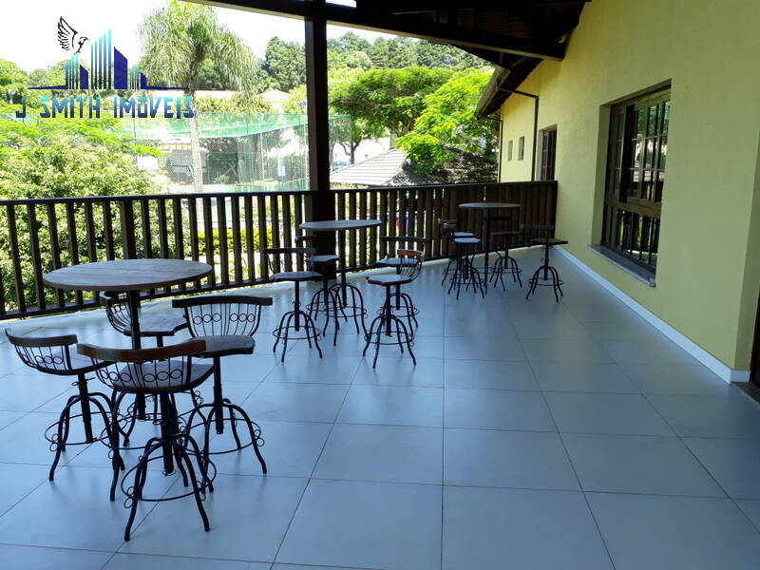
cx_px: 380
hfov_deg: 65.3
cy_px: 285
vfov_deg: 51.4
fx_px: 593
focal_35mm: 27
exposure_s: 1/225
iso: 40
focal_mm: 3.6
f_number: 1.9
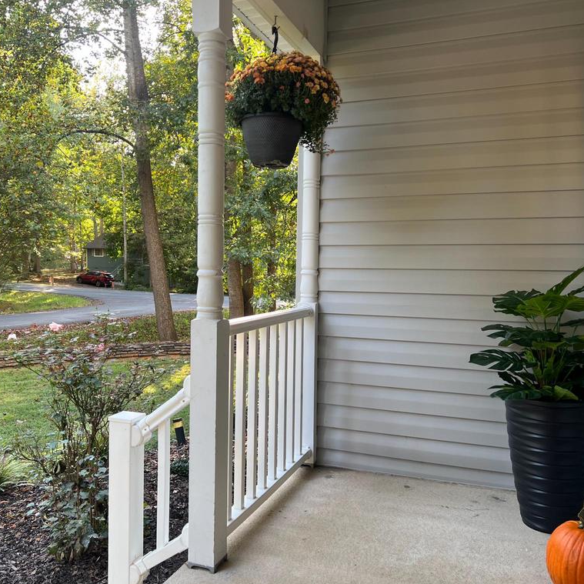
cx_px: 274
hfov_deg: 52.5
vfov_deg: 52.5
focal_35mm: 31
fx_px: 592
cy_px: 295
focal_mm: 5.7
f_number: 1.5
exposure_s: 1/120
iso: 50
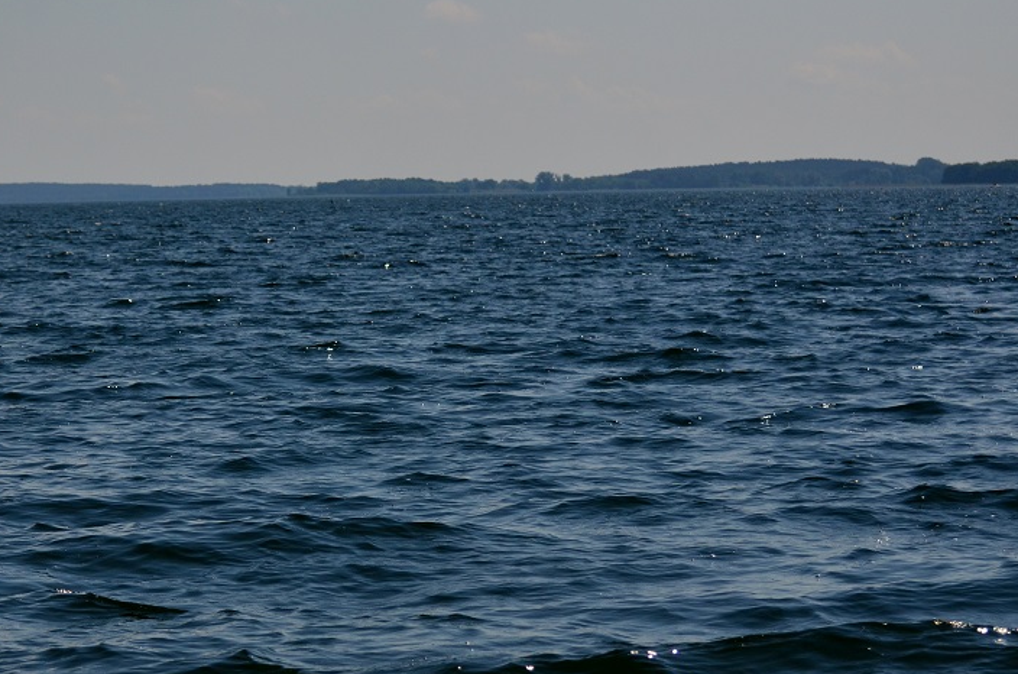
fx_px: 4204
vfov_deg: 9.2
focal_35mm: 149
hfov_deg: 13.8
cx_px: 332
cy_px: 458
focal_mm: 70
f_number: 4.5
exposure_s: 1/8000
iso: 360
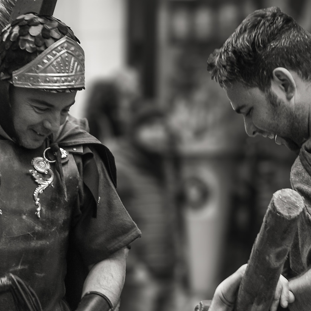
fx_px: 1700
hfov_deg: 10.5
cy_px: 399
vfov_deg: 10.2
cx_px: 144
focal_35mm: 167
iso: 400
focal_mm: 45
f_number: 7.1
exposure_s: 1/80
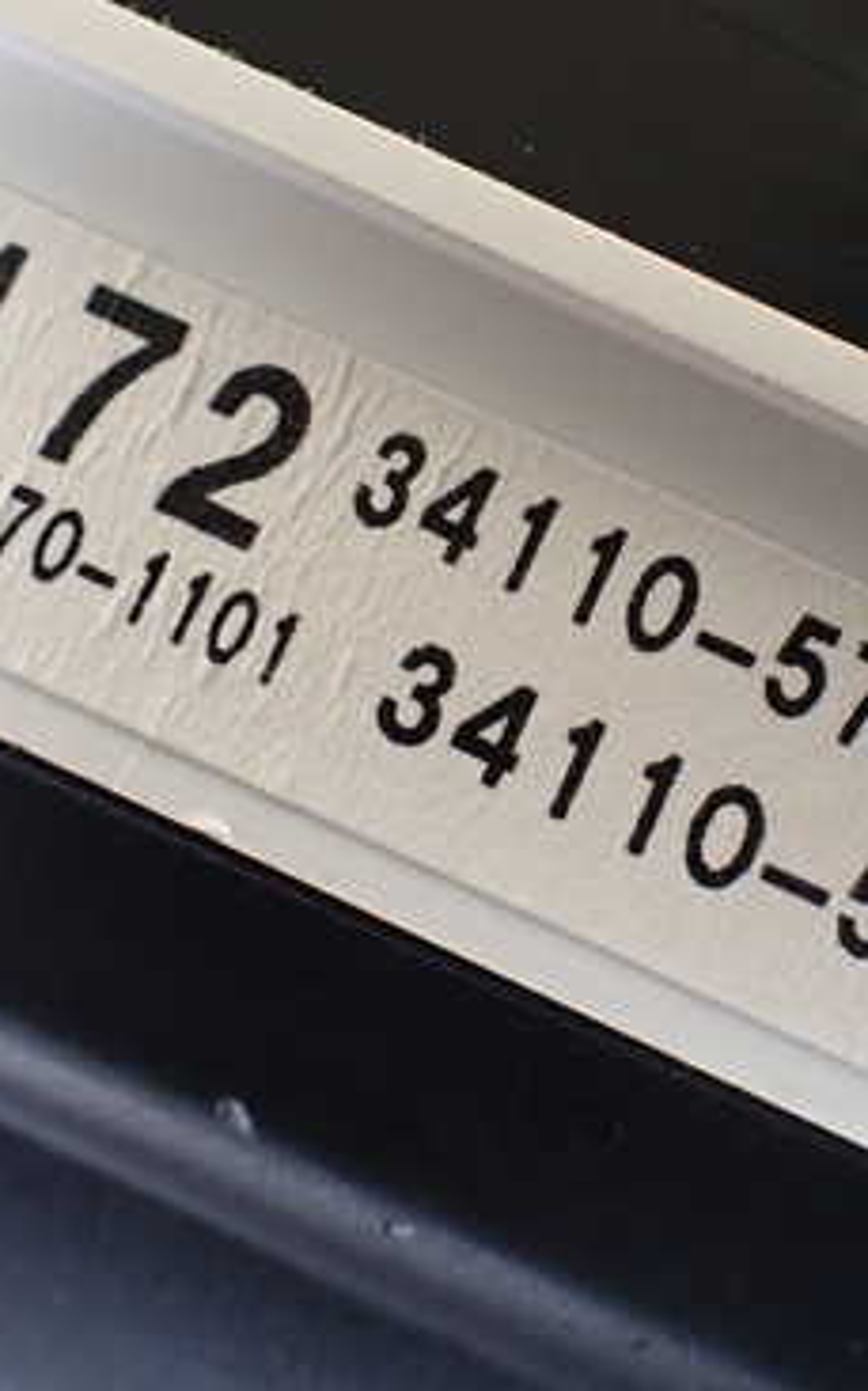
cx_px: 614
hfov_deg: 24.7
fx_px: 1970
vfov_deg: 38.7
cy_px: 550
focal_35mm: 52
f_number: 2.3
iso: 250
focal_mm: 5.4
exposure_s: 1/125
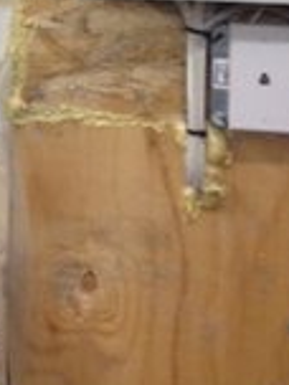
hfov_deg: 10.2
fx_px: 1536
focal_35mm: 138
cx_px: -198
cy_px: -165
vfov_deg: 13.6
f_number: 2.4
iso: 80
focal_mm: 4.28
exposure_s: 1/20
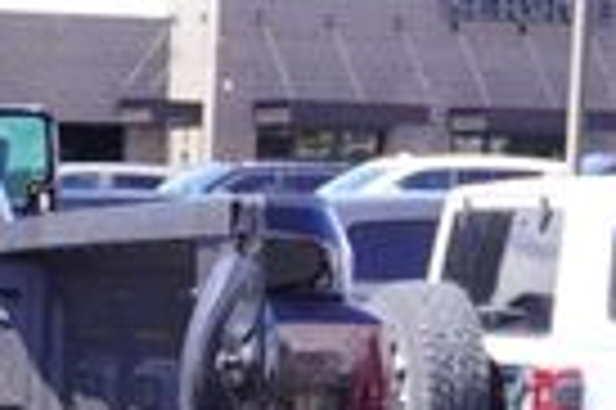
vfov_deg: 6.0
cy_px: 784
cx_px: -585
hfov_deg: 8.7
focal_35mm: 225
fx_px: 3845
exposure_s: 1/80
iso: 100
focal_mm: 32
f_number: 7.1
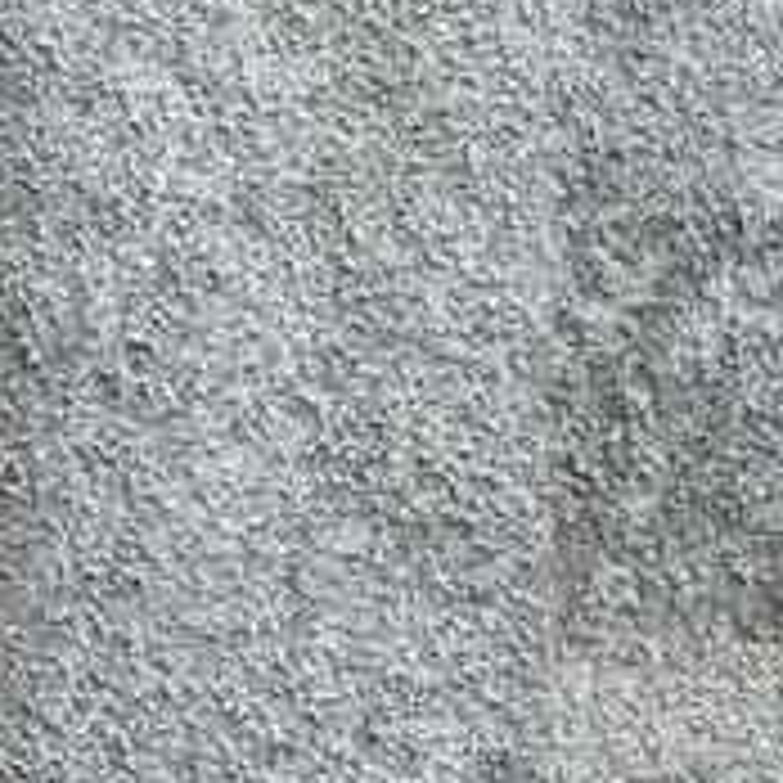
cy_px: 358
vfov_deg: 3.9
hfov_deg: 3.7
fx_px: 11567
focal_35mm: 452
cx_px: -2205
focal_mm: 58
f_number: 7.1
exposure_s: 1/800
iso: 640
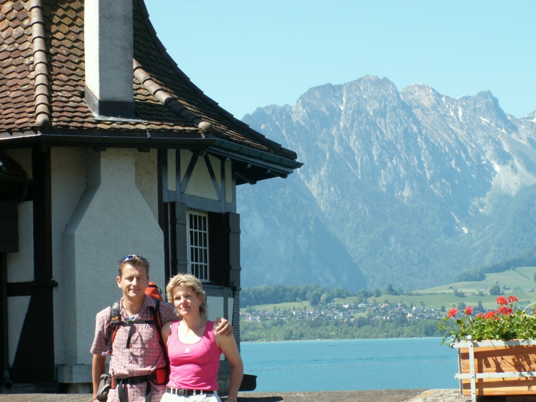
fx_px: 1672
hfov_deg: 18.2
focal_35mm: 108
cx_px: 268
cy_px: 201
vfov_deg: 13.7
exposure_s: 1/80
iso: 50
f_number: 8
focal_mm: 17.62
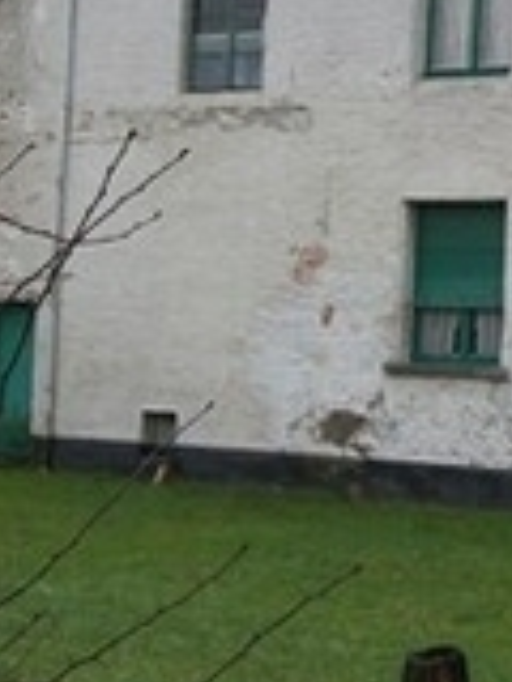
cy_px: 162
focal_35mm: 120
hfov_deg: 12.1
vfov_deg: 16.3
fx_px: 2367
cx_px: 606
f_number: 2.9
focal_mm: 5.7
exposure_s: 1/200
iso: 80
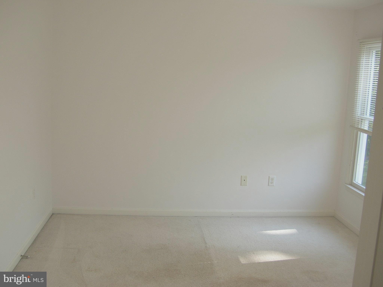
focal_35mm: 36
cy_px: 144
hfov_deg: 51.4
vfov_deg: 39.6
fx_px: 398
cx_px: 192
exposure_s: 1/137
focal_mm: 6
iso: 50
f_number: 2.7
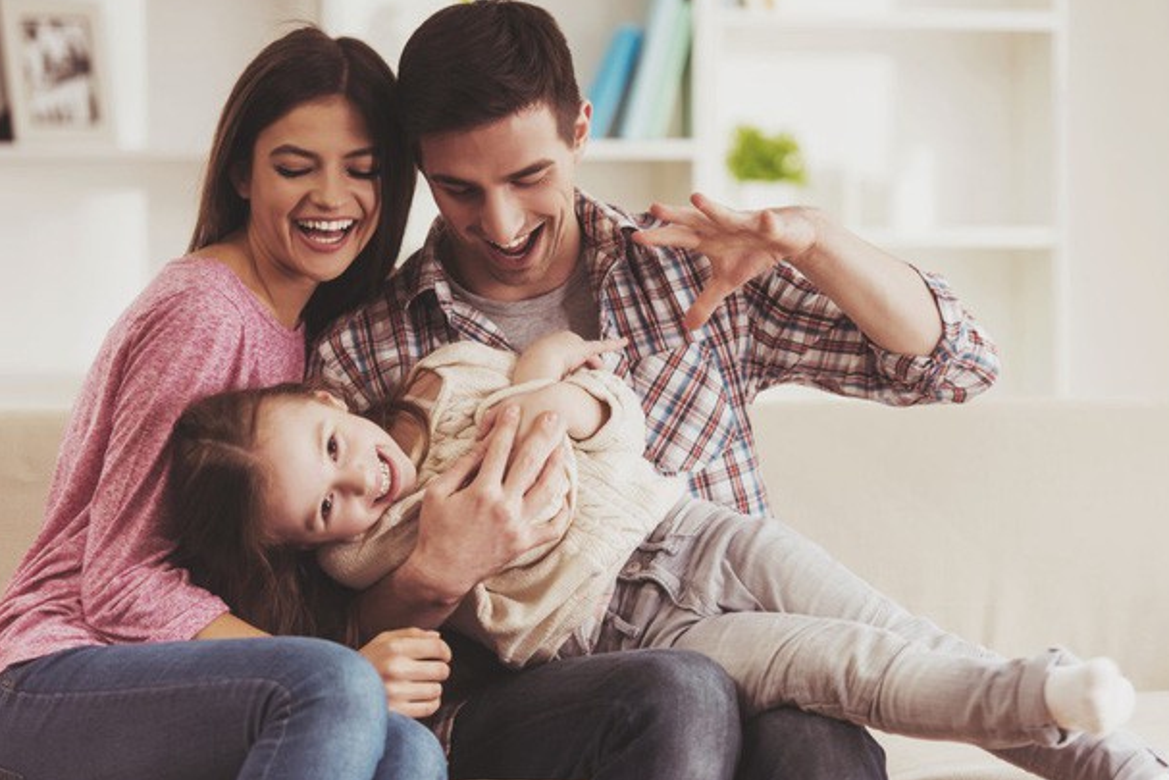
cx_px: 612
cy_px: 390
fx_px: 4449
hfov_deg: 15.0
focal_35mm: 137
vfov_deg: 10.0
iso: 320
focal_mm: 130
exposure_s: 1/320
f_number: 2.8
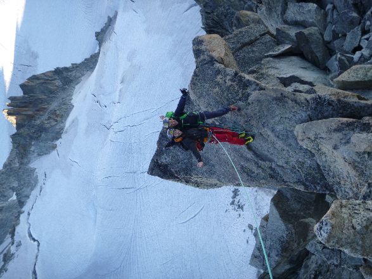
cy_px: 140
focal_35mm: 54
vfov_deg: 27.0
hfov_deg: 35.6
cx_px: 186
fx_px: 580
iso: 125
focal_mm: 9.7
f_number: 5
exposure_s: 1/80
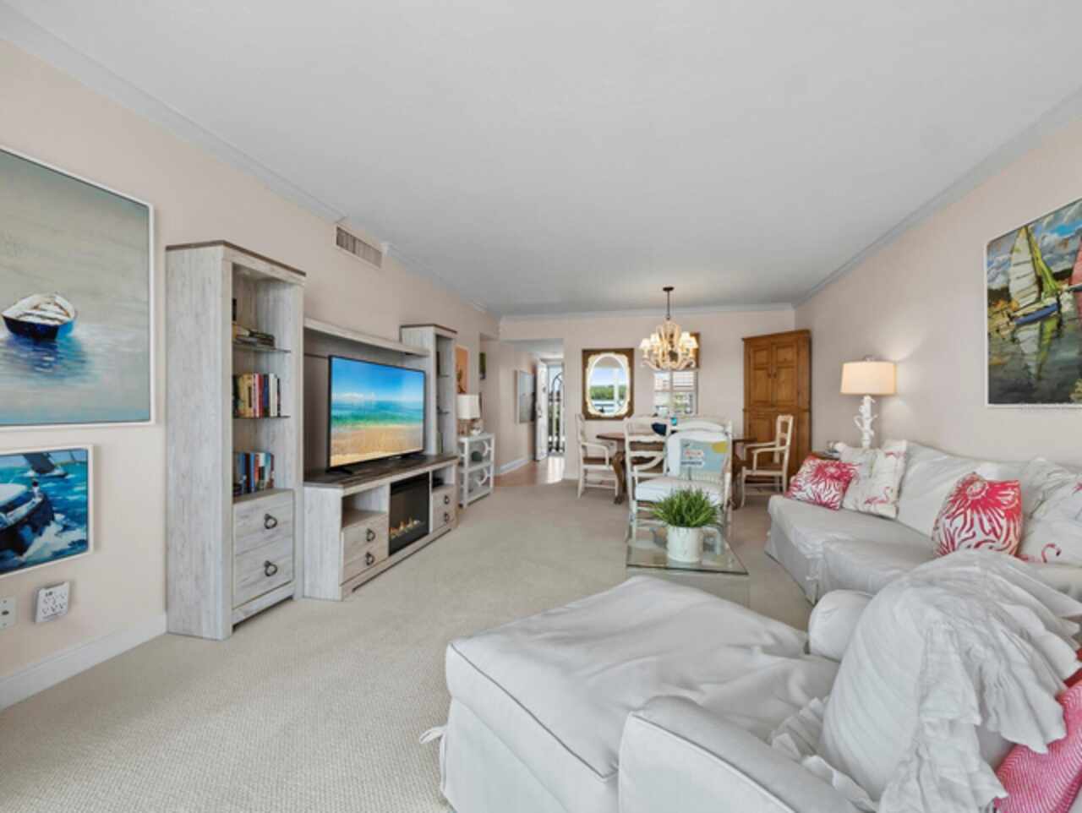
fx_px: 438
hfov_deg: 102.0
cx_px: 541
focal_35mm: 14
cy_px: 406
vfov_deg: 85.8
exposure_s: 1/8
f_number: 11
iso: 400
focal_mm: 7
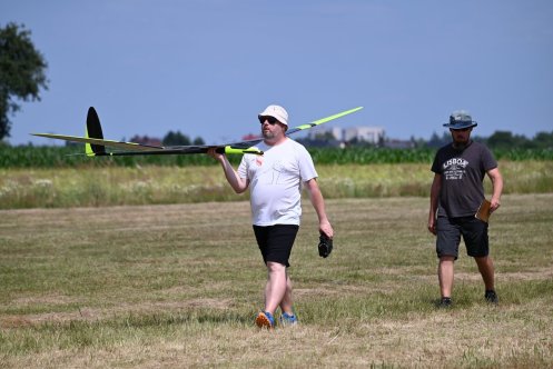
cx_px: 276
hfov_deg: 9.3
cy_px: 184
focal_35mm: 220
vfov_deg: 6.3
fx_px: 3381
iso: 320
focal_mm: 220
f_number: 6.3
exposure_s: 1/2500
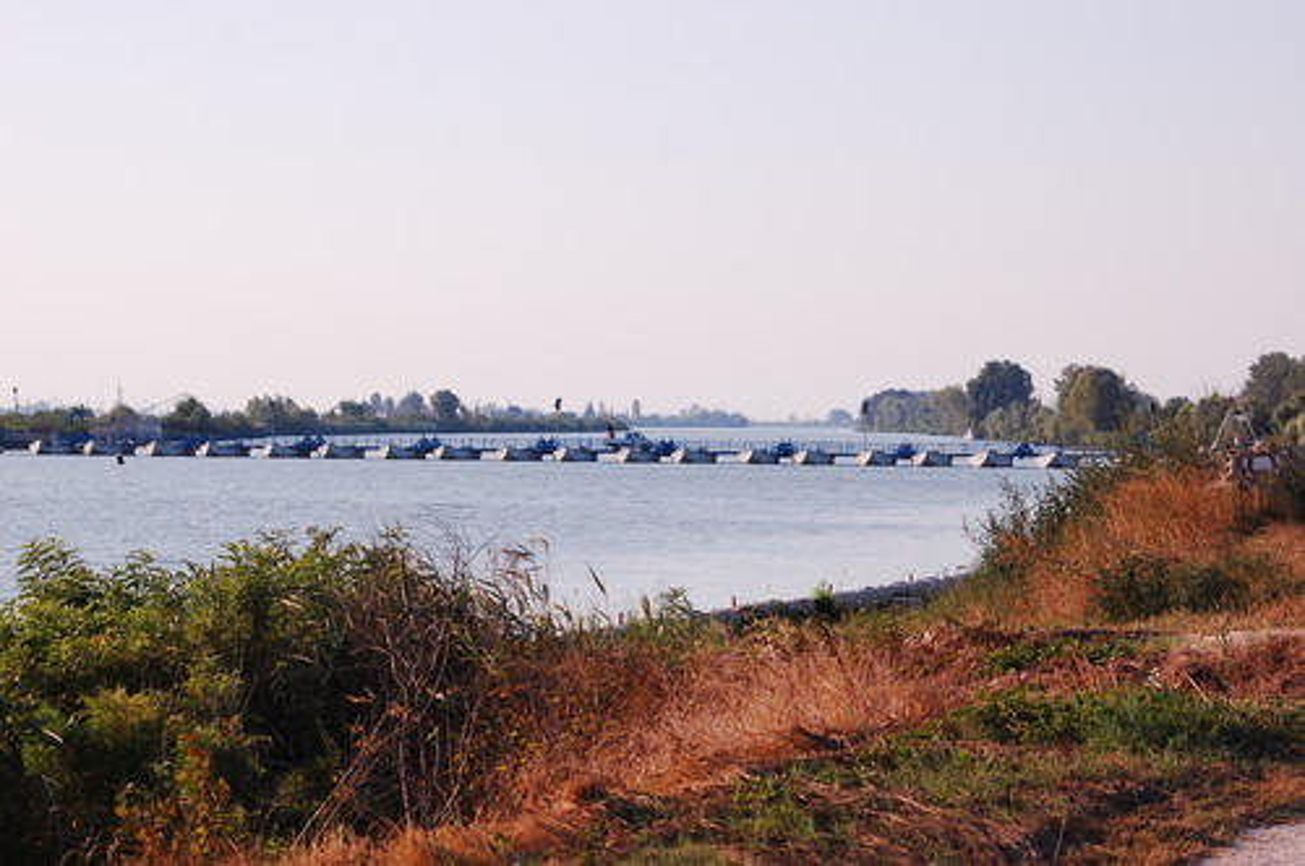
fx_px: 3801
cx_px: 652
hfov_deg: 19.5
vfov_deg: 13.0
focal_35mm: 105
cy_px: 433
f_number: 6.3
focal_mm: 70
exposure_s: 1/640
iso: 200
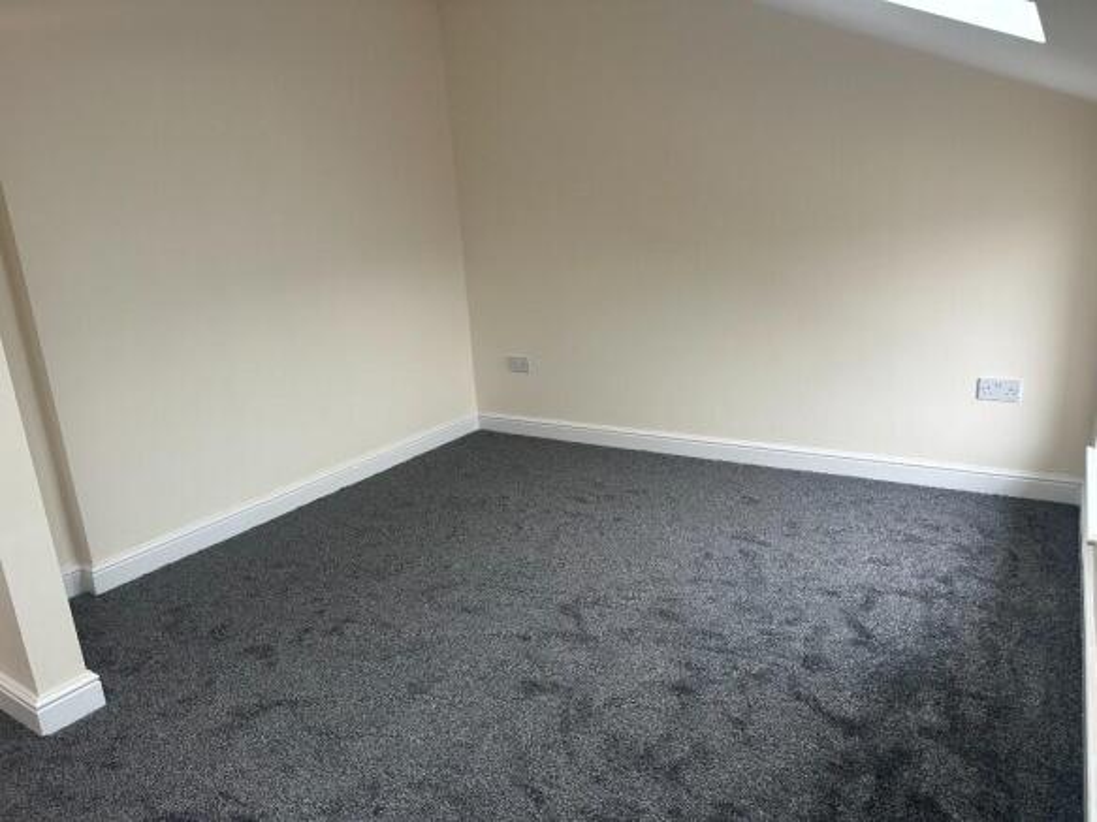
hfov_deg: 71.6
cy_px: 411
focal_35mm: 24
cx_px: 548
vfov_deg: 56.8
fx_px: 760
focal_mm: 6.86
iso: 160
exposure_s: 1/100
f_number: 1.78
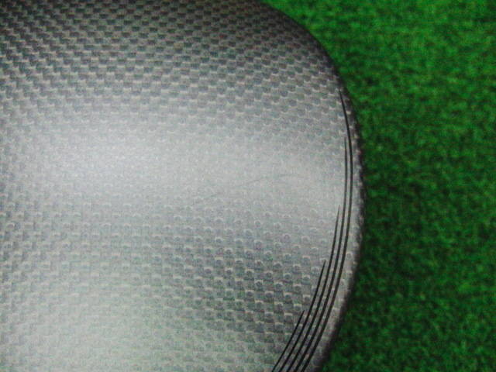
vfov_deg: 38.7
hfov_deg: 50.1
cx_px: 248
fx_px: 530
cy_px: 186
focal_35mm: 37
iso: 3200
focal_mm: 6.42
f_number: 3.6
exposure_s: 1/400
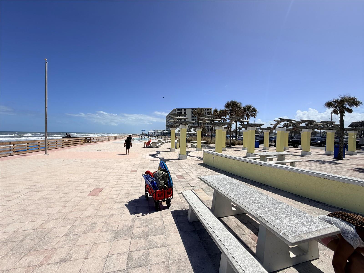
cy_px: 136
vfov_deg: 85.7
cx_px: 182
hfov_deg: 102.1
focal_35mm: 14
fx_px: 147
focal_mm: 2.22
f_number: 2.2
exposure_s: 1/1901
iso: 20
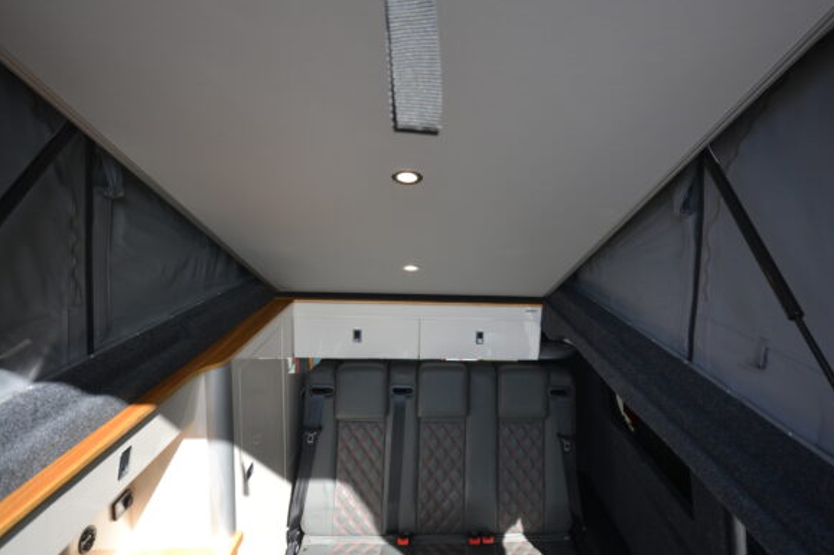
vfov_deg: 58.2
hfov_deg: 79.5
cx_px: 460
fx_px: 499
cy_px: 265
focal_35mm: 22
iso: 125
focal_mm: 13
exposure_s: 1/125
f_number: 5.6
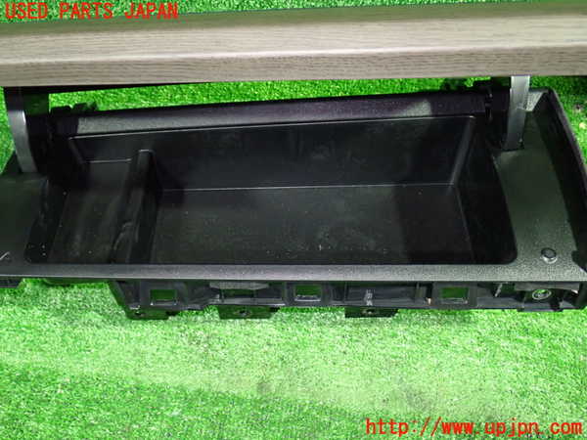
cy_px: 220
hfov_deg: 51.4
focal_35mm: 36
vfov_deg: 39.7
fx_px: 610
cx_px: 294
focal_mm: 6.37
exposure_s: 1/13
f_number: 2.5
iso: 800
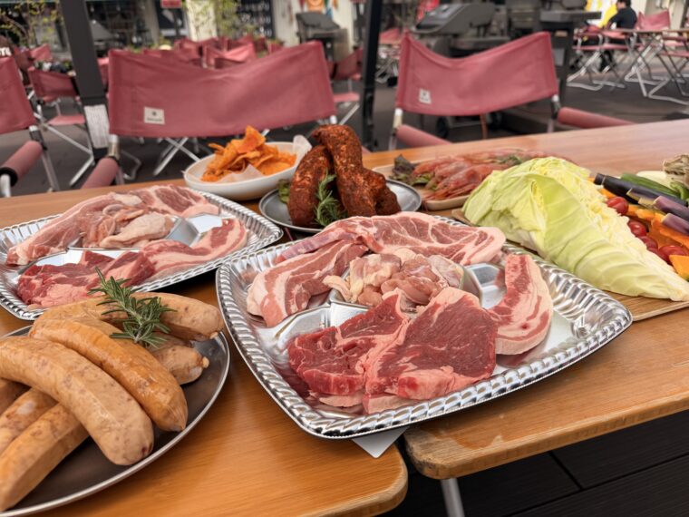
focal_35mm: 24
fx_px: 478
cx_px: 344
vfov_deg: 56.8
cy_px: 258
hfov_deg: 71.6
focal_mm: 6.76
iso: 80
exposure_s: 1/2907
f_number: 1.78
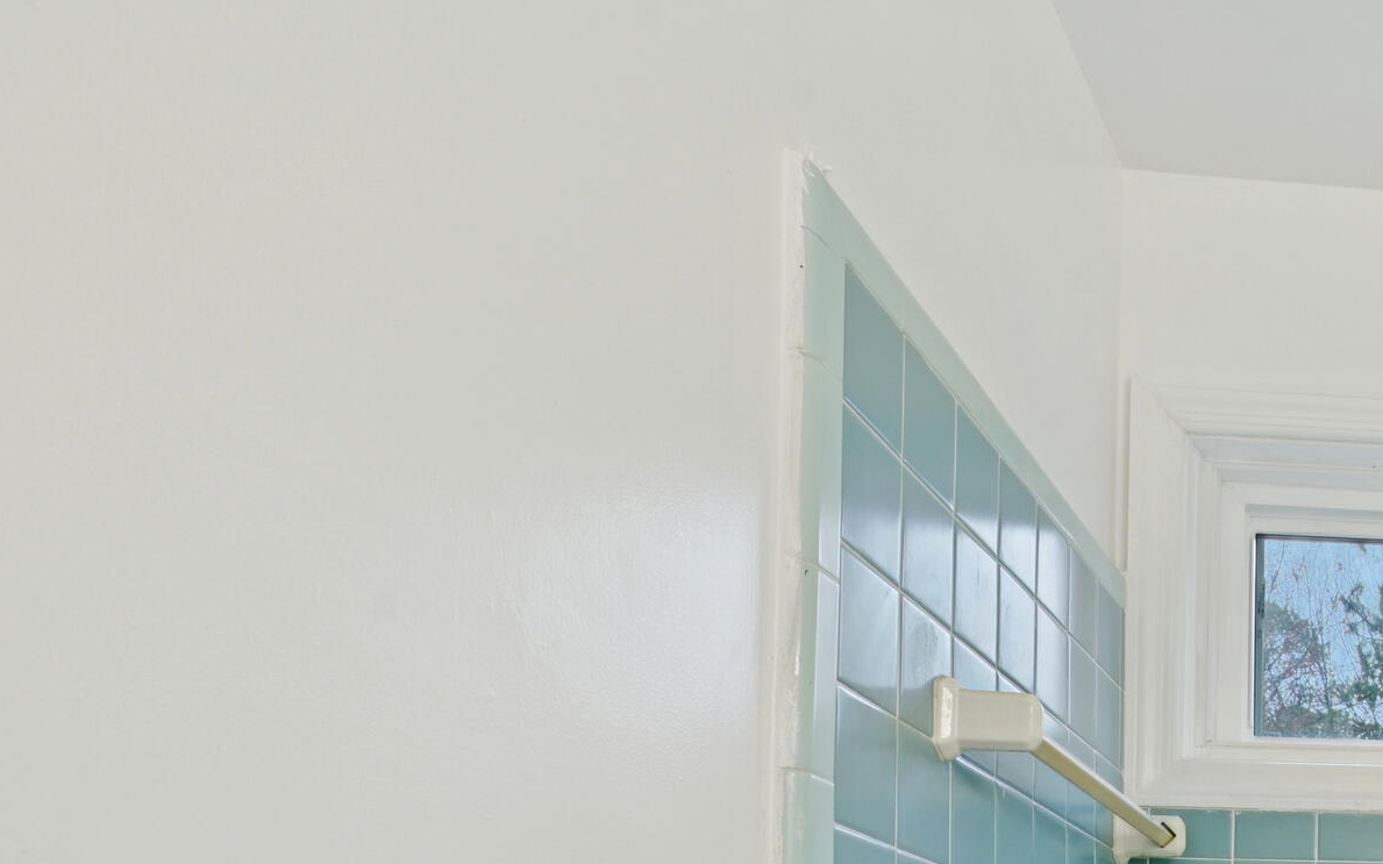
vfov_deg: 29.6
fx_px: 1357
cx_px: 1692
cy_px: 1071
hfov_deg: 38.4
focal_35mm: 36
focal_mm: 14
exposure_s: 1/8
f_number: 9
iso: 200
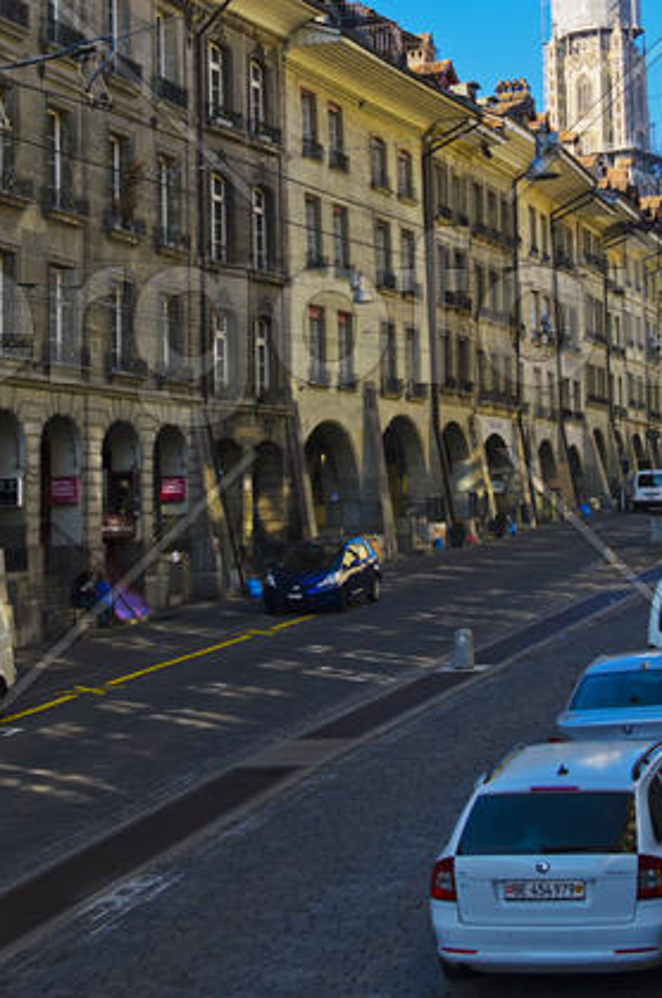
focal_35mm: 73
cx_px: 380
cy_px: 326
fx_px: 2012
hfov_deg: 18.7
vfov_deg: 27.7
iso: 100
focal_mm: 35
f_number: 4.8
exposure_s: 1/350
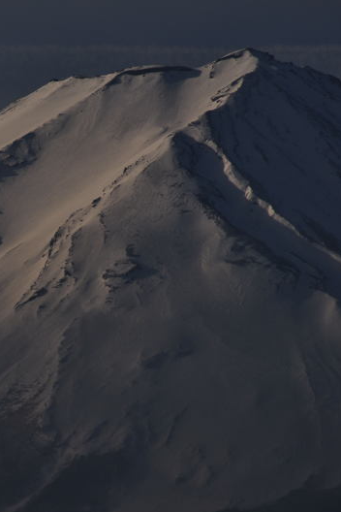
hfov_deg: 3.0
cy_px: 256
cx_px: -3
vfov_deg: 4.5
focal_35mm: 454
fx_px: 6450
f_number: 11
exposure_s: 1/250
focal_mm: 200
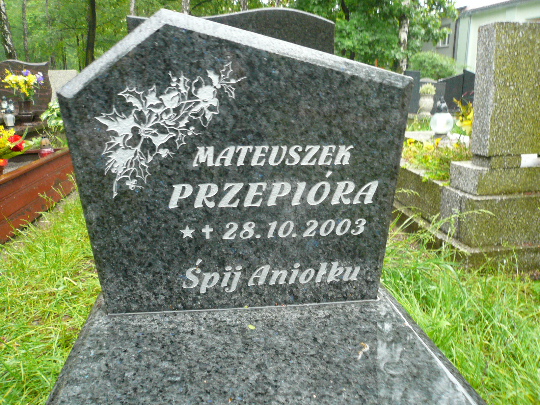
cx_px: 270
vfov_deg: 49.7
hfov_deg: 63.4
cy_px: 202
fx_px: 437
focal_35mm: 28
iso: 200
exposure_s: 1/13
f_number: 2.8
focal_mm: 4.6
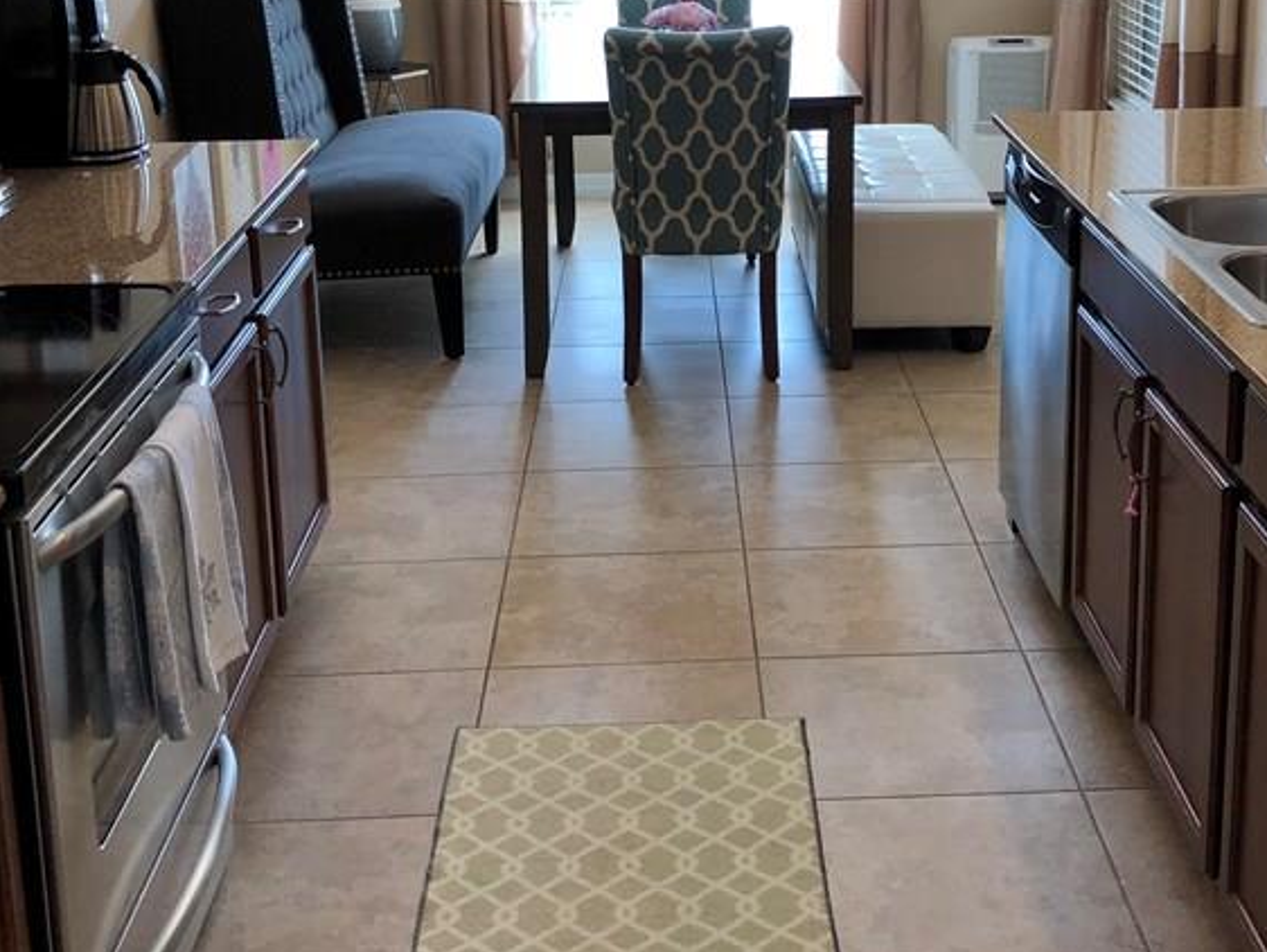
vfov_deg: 28.1
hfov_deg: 37.3
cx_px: 753
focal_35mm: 51
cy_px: 205
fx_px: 1867
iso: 25
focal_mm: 4
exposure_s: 1/40
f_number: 1.8
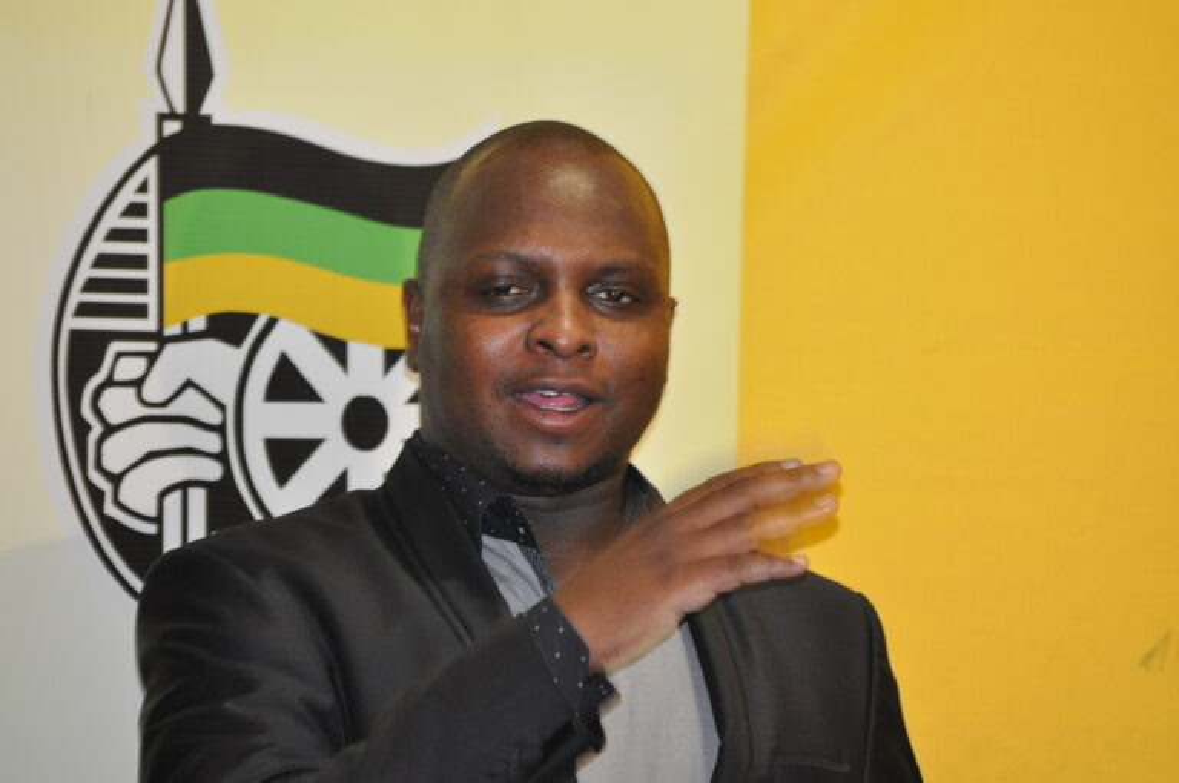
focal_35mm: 255
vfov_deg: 5.4
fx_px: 8341
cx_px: 590
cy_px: 392
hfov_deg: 8.1
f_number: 4.5
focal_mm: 170
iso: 800
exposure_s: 1/60
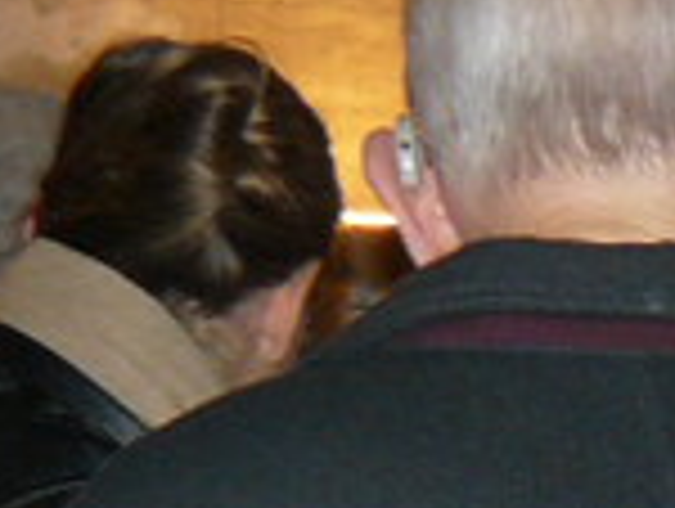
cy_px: 539
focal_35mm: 230
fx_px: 4492
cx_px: 1400
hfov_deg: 8.1
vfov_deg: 6.5
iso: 125
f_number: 2.8
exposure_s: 1/30
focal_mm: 6
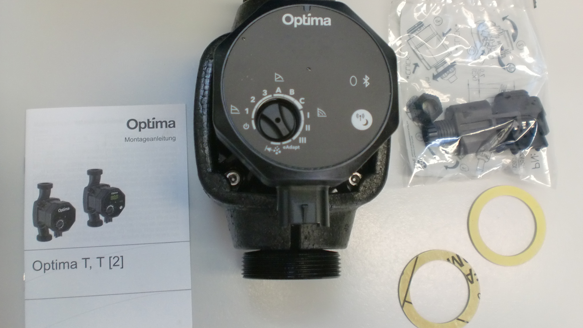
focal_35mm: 39
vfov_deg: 30.4
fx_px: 603
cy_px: 142
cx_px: 292
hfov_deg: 51.6
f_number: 3.1
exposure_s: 1/60
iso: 200
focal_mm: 6.3
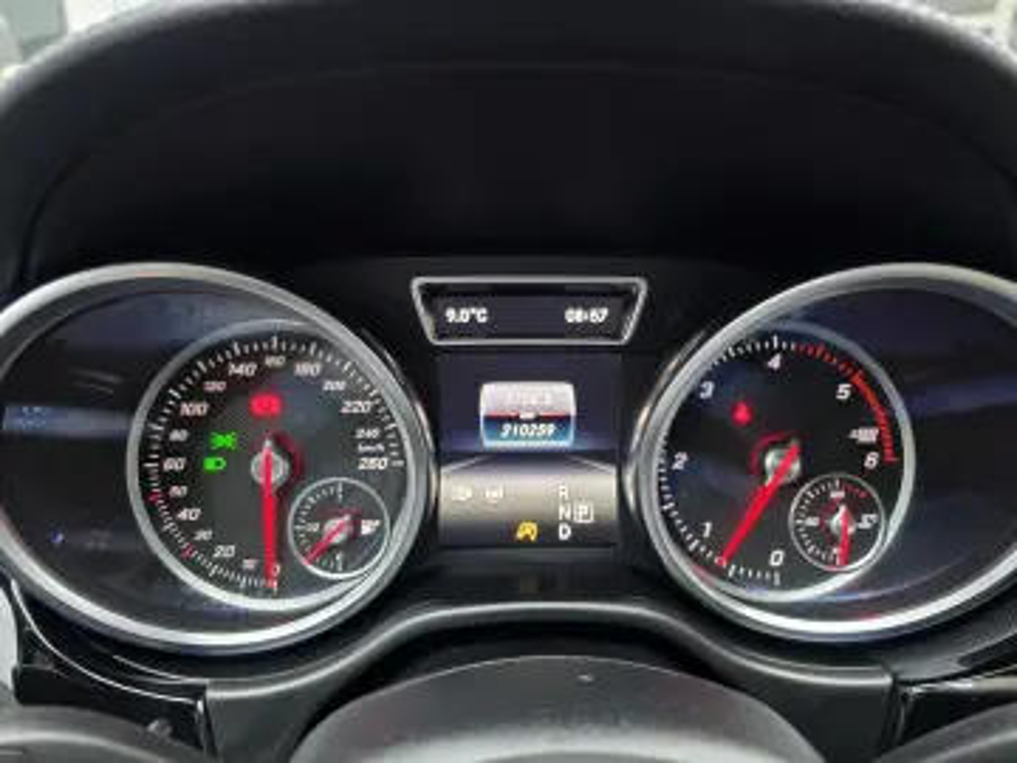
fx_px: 676
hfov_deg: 73.9
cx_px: 508
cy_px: 382
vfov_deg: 58.9
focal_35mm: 23
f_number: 1.7
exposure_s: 1/50
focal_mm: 6.3
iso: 500
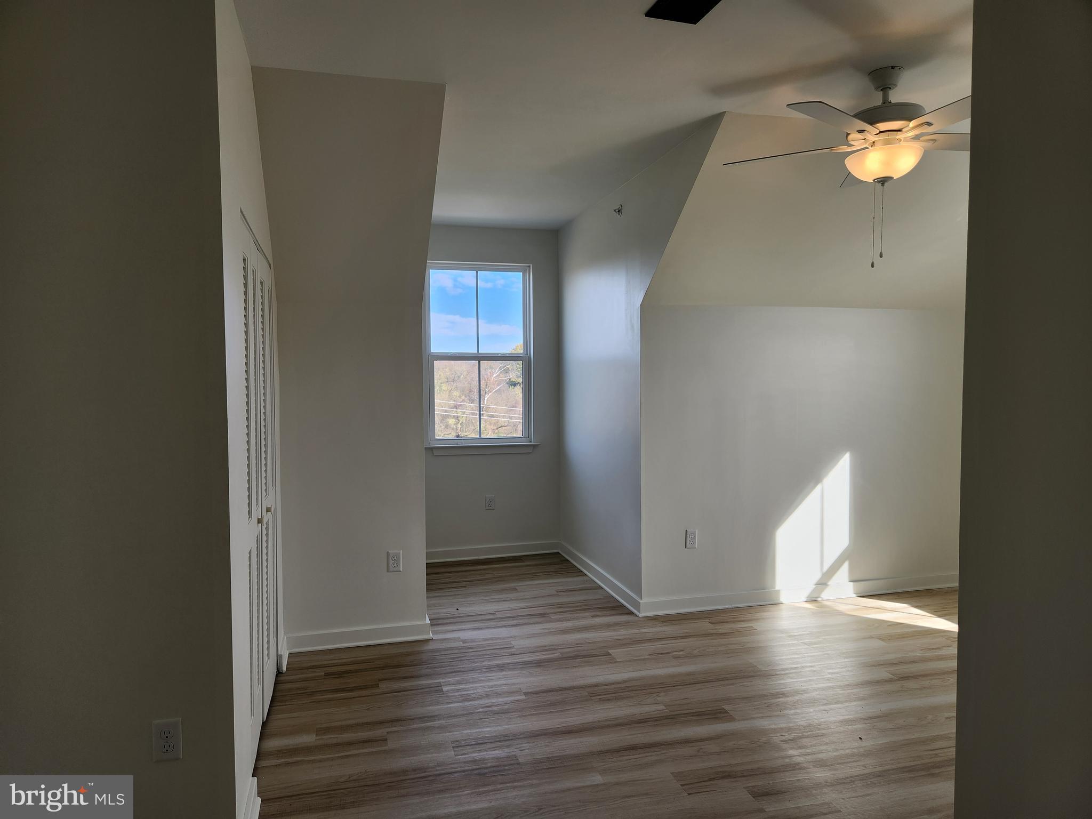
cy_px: 410
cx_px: 546
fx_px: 726
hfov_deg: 73.9
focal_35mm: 23
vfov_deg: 58.9
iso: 20
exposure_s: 1/180
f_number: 1.8
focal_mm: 5.4
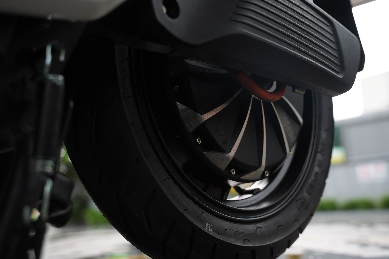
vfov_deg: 28.0
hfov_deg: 41.0
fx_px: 520
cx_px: 198
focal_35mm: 48
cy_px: 108
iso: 160
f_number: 4
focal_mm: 41.1
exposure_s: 1/40
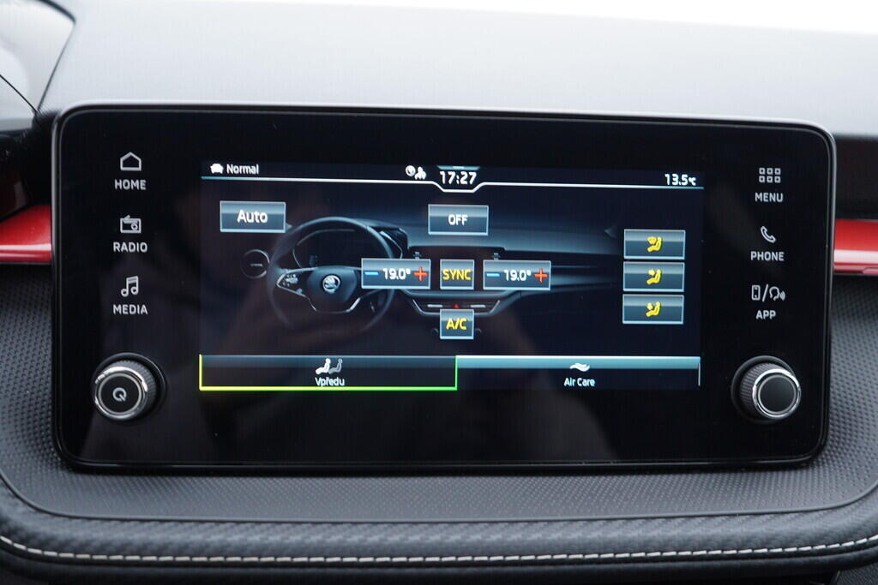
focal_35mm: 36
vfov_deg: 36.9
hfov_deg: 53.1
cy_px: 292
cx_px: 439
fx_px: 878
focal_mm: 24
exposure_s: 1/40
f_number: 2.8
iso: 200
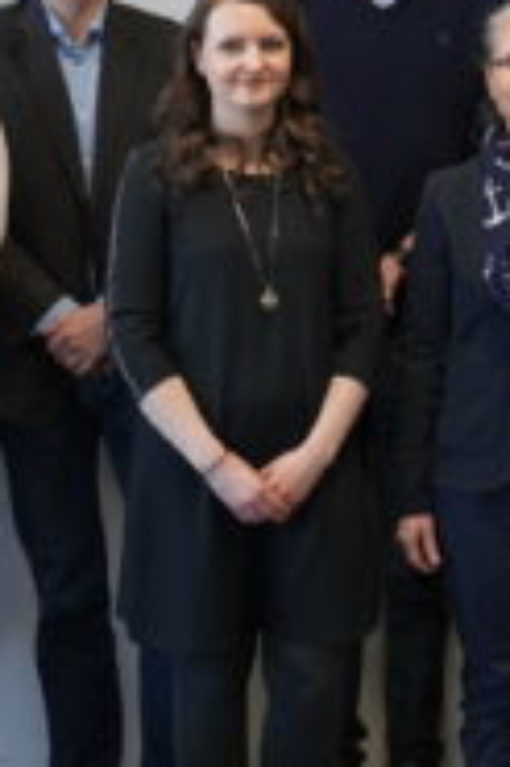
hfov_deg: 12.9
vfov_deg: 19.6
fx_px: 2214
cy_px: 303
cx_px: 589
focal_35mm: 104
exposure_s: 1/160
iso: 1250
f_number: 4
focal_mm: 25
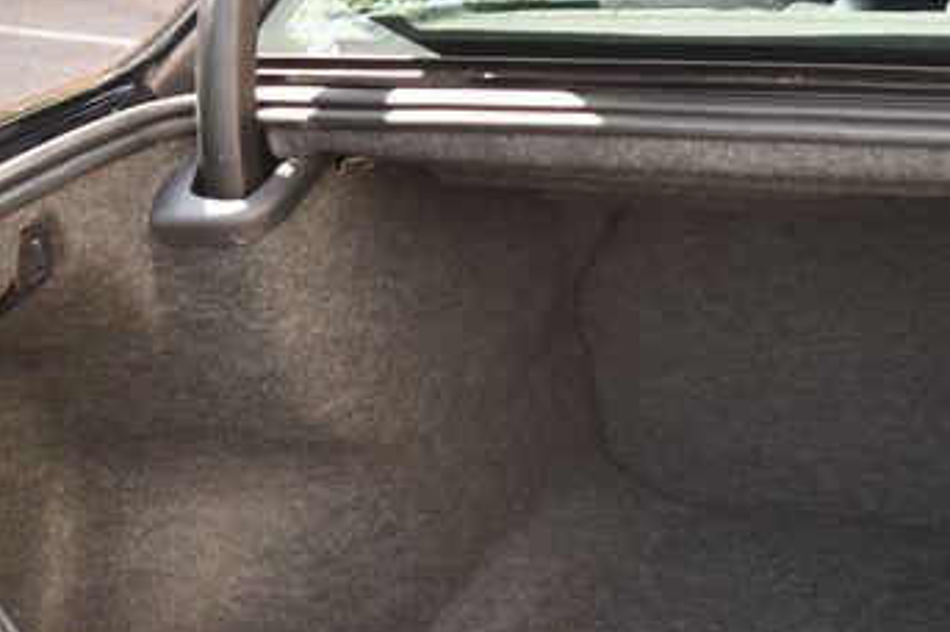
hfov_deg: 18.1
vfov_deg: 12.2
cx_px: 773
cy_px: 457
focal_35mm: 112
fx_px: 2953
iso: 720
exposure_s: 1/250
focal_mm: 40
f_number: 5
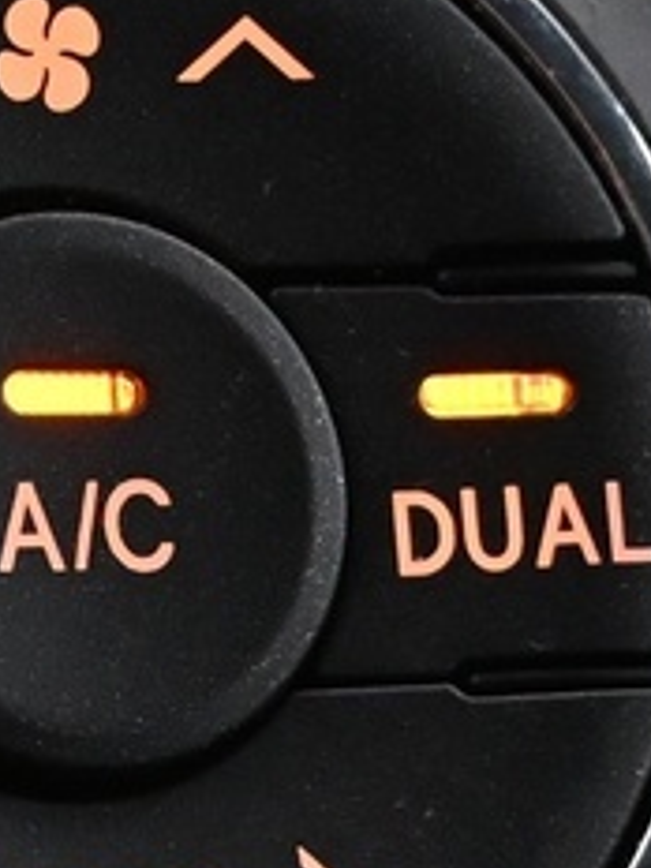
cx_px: -281
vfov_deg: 7.6
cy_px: 587
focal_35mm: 262
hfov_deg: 5.6
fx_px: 6570
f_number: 4.5
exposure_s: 1/40
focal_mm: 26
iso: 3600
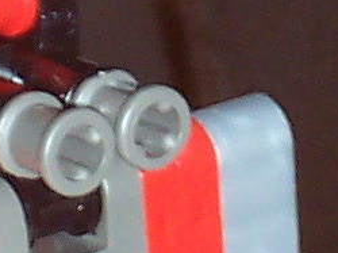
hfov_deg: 2.2
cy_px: 19
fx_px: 8809
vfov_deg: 1.6
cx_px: -181
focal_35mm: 903
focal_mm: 16.8
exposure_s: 1/90
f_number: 4.8
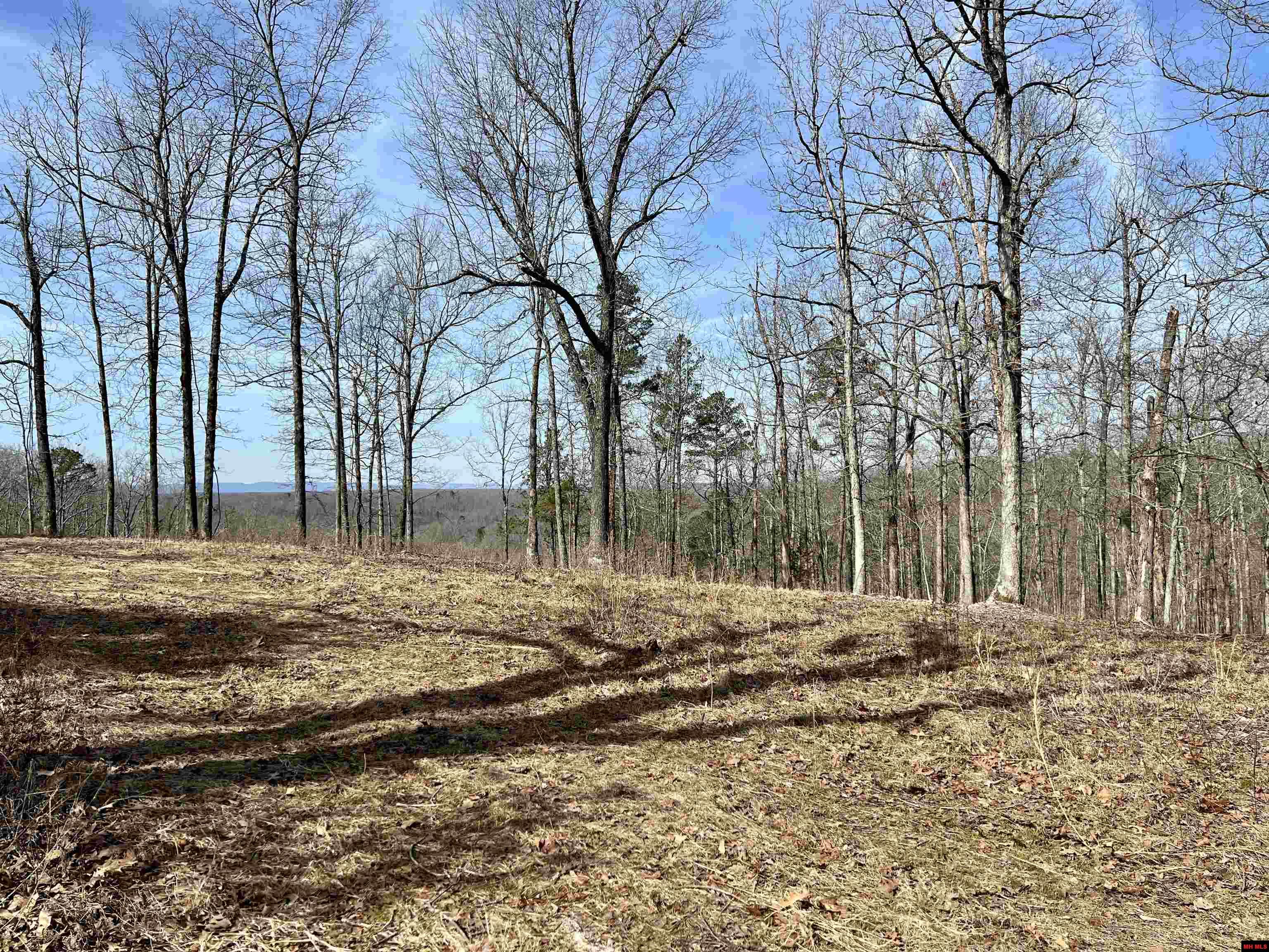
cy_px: 476
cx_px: 634
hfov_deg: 67.3
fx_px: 953
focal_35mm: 26
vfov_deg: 53.1
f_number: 1.5
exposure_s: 1/4115
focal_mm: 5.7
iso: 50
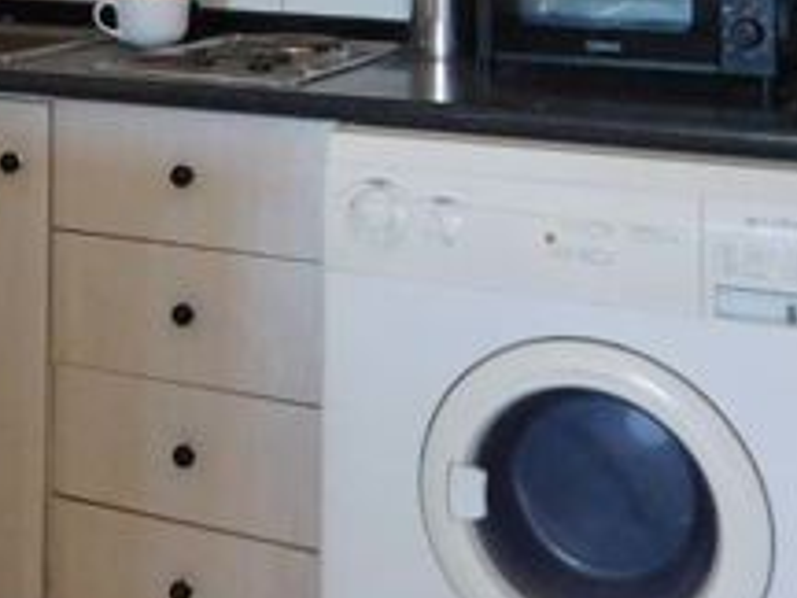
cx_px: -57
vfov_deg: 18.1
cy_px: -225
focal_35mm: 75
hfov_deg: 24.4
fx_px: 1727
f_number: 3
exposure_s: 1/30
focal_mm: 4
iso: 220
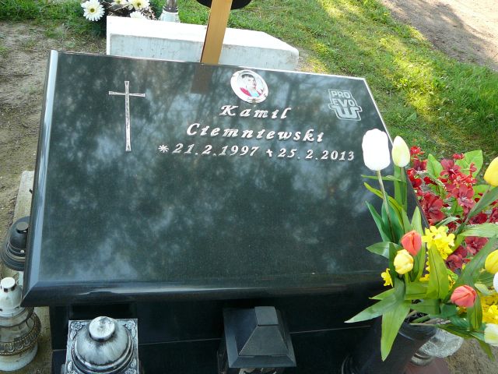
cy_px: 187
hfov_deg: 52.6
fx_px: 504
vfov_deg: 40.7
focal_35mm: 35
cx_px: 249
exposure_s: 1/80
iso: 80
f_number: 2.8
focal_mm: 5.2
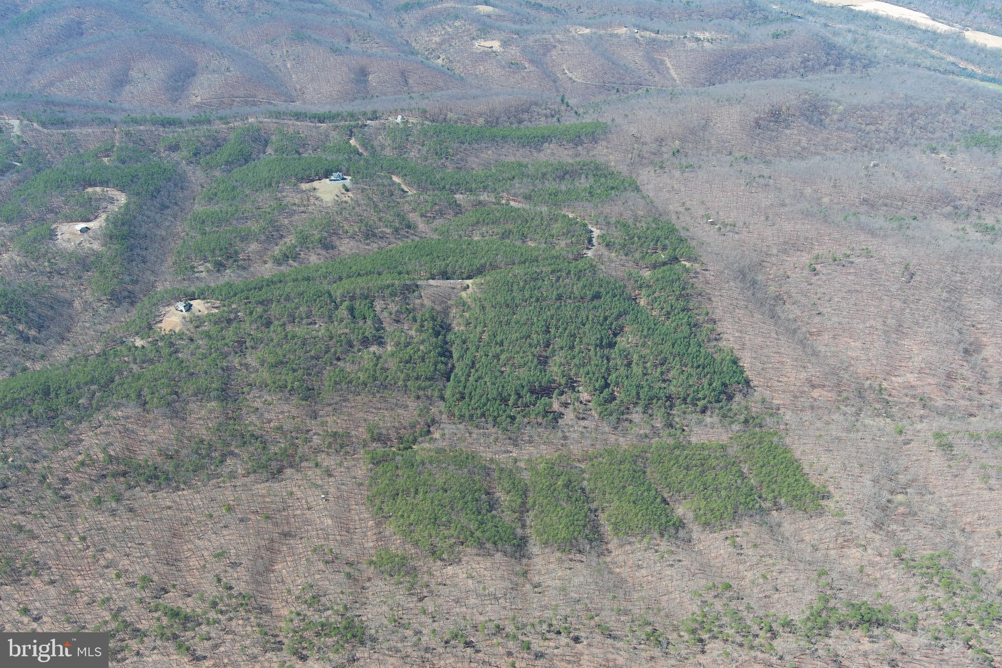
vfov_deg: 45.0
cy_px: 334
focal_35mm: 29
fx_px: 807
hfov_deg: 63.7
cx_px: 501
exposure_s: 1/526
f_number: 2.8
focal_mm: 10.57
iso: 100
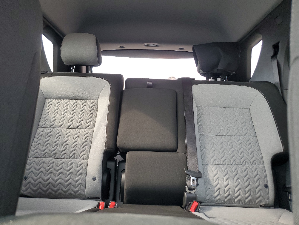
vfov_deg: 53.1
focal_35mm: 26
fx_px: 225
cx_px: 150
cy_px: 112
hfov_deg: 67.3
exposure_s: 1/120
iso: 94
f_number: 1.5
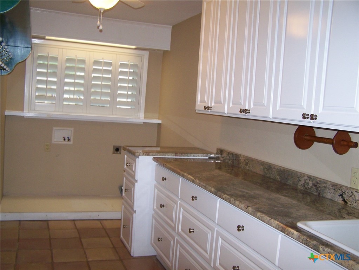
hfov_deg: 49.0
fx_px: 394
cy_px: 135
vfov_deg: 37.7
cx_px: 180
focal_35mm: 38
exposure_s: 1/60
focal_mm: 6.3
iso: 160
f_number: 2.8
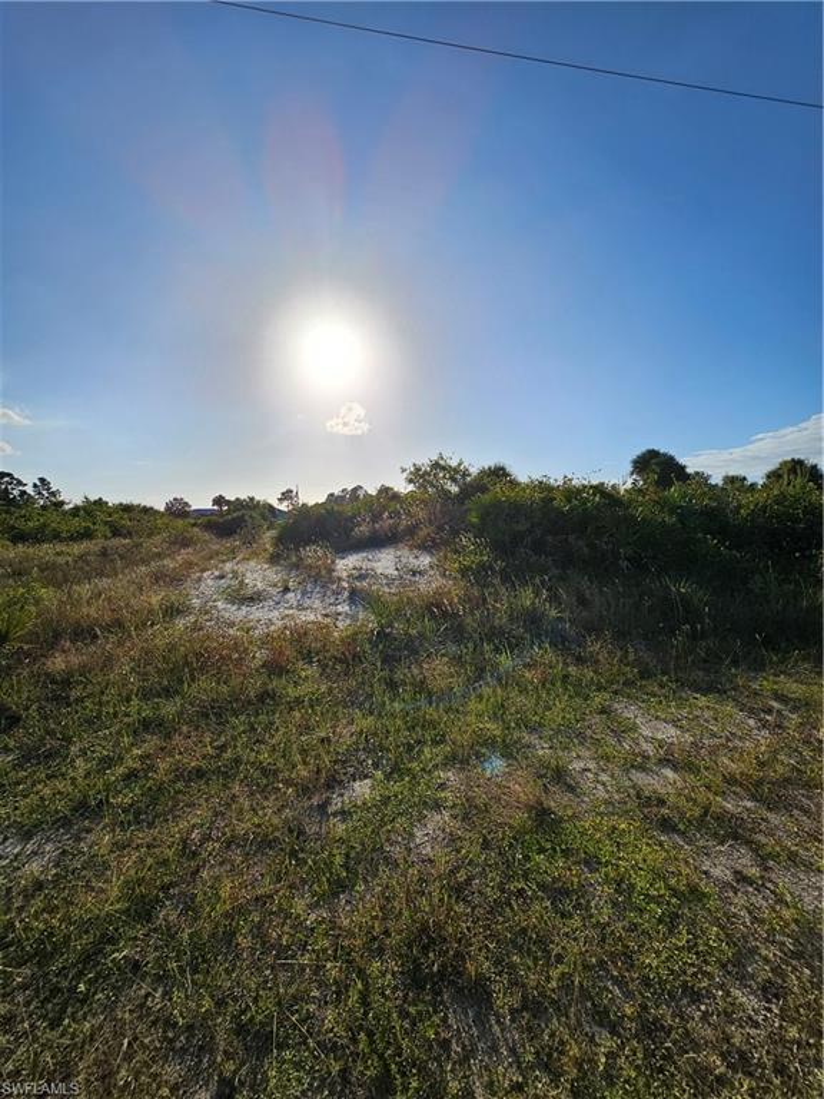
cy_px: 550
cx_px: 412
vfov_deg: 106.2
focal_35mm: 13
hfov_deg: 89.9
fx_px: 413
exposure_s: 1/5386
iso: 50
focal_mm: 2.2
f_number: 2.2
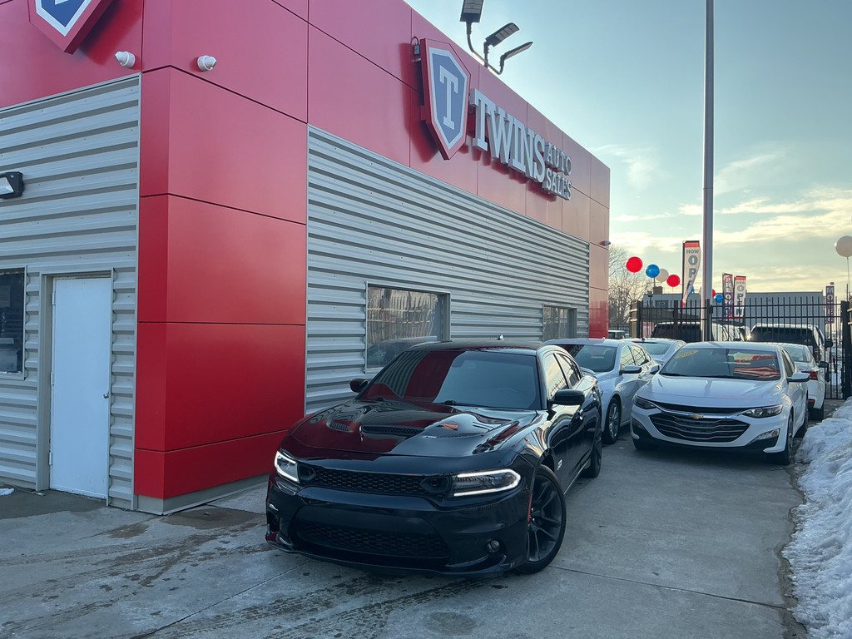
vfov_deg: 48.2
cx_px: 426
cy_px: 320
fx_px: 714
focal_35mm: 29
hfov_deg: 61.7
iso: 25
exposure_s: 1/620
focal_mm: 3
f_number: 1.8
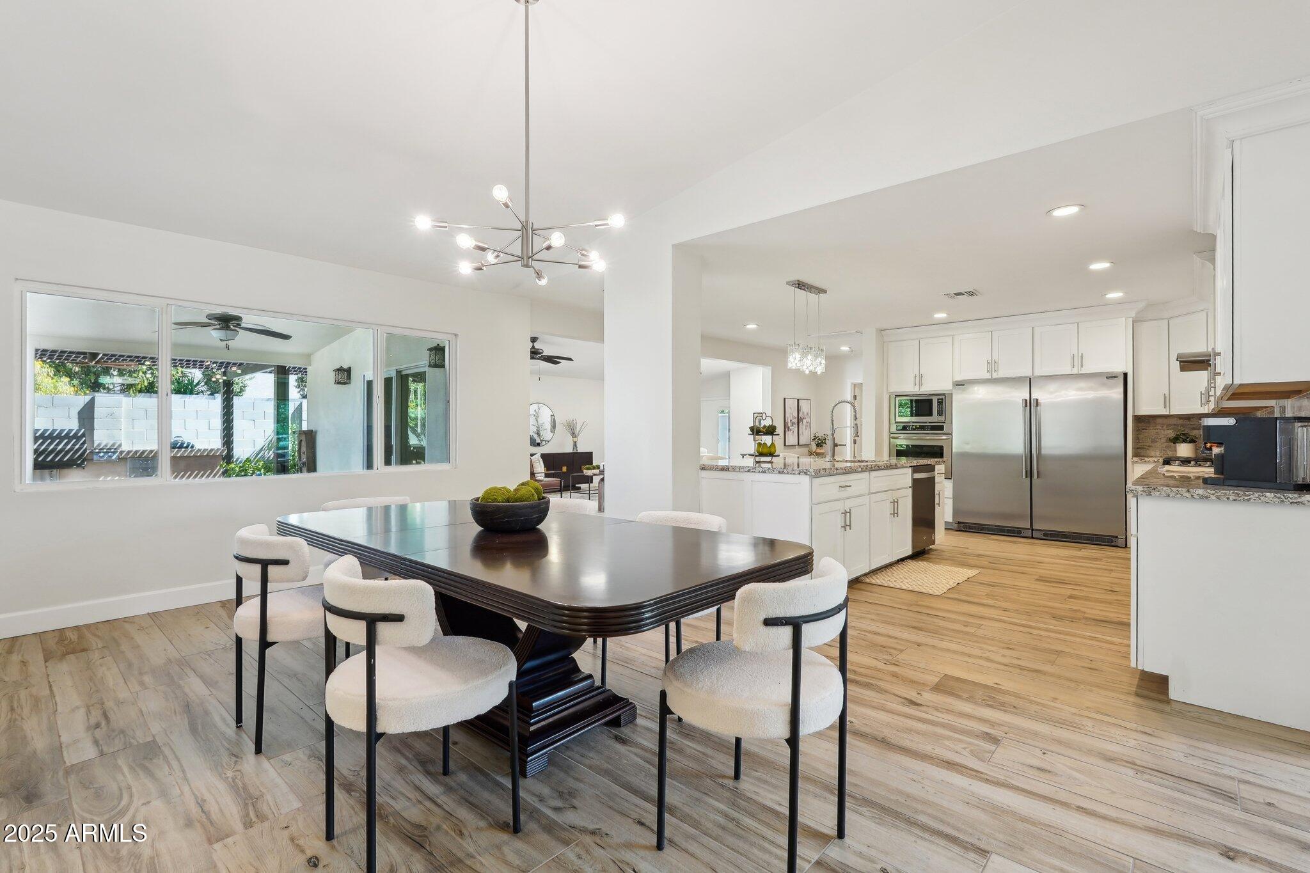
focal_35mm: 16
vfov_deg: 73.7
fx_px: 582
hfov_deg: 96.7
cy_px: 436
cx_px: 655
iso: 400
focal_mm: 16
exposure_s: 1/15
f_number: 8
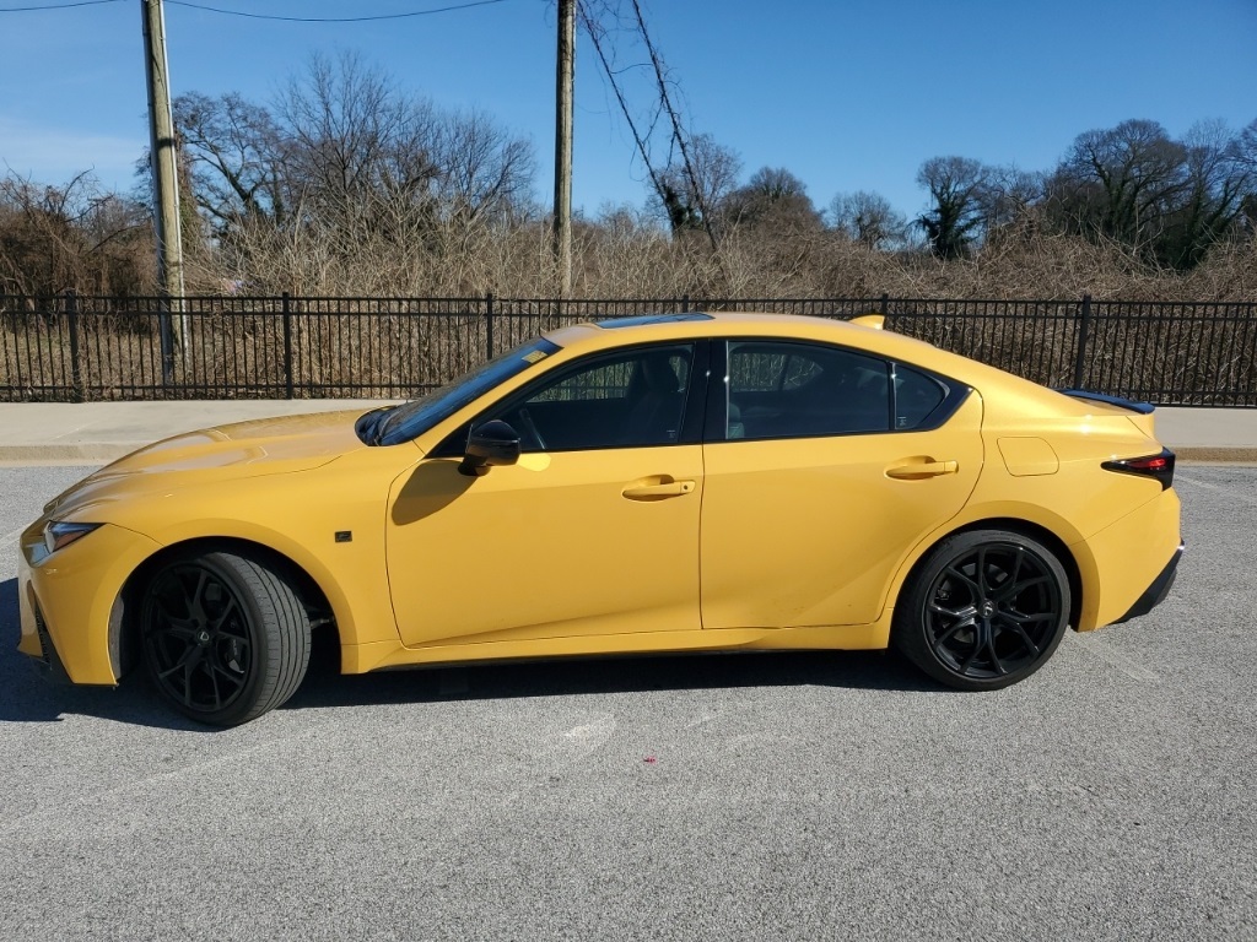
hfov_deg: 67.3
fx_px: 944
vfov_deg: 53.1
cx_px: 628
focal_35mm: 26
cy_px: 471
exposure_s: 1/4177
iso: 50
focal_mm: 4.3
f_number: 1.5
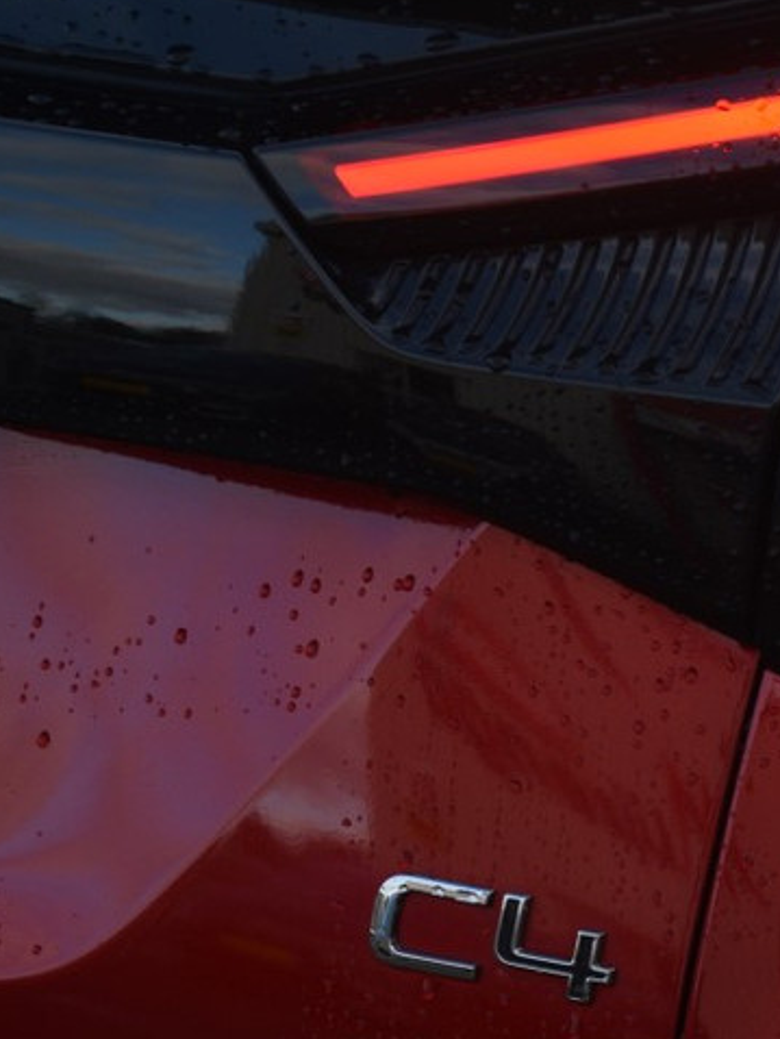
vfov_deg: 7.0
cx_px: 963
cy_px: 449
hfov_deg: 5.2
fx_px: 8525
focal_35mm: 284
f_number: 8
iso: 400
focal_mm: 92
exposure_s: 1/250
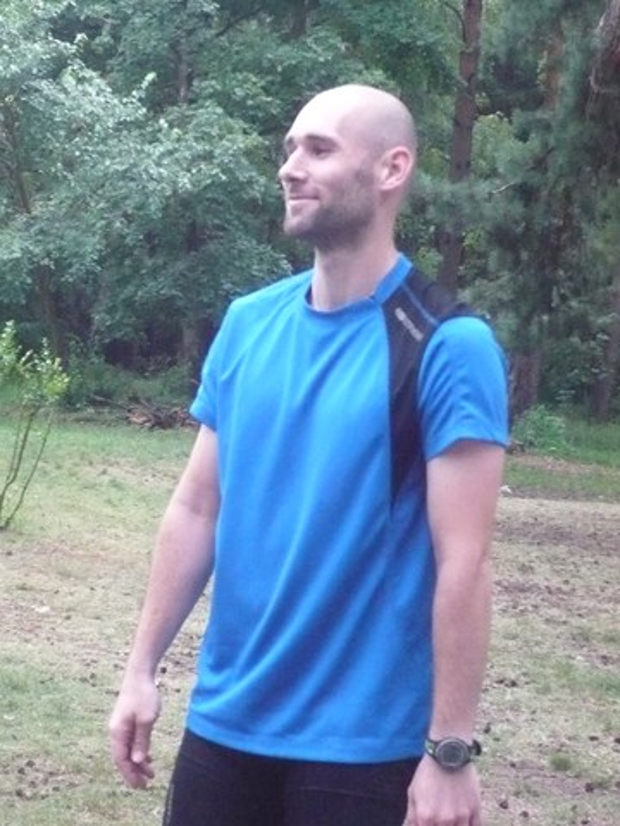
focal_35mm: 96
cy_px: 413
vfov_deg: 20.4
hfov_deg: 15.4
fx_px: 2293
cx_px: 310
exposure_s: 1/100
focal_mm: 11.5
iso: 800
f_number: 4
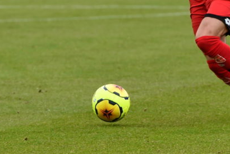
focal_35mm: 674
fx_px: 4309
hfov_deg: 3.1
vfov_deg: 2.0
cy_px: -31
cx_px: 127
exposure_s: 1/800
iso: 1250
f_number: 5.6
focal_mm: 270
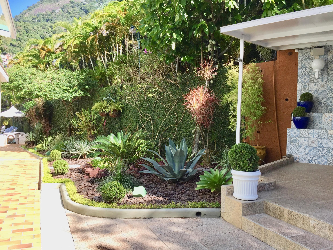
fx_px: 279
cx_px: 166
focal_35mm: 29
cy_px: 125
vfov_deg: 48.2
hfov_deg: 61.7
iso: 32
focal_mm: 4.15
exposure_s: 1/465
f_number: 2.2
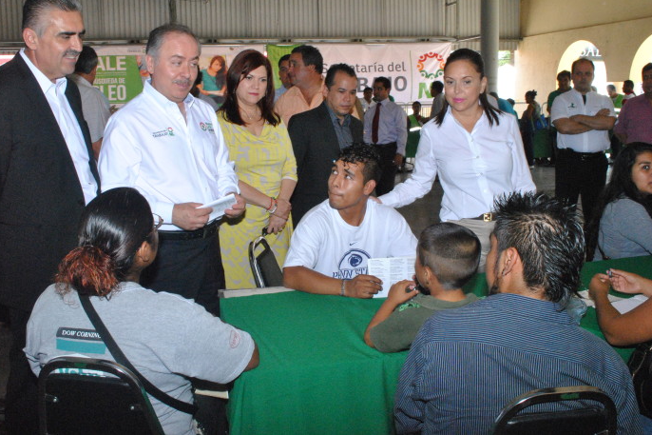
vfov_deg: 37.7
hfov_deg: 54.4
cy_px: 182
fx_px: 634
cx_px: 309
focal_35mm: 35
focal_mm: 20
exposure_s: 1/125
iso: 1600
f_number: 14
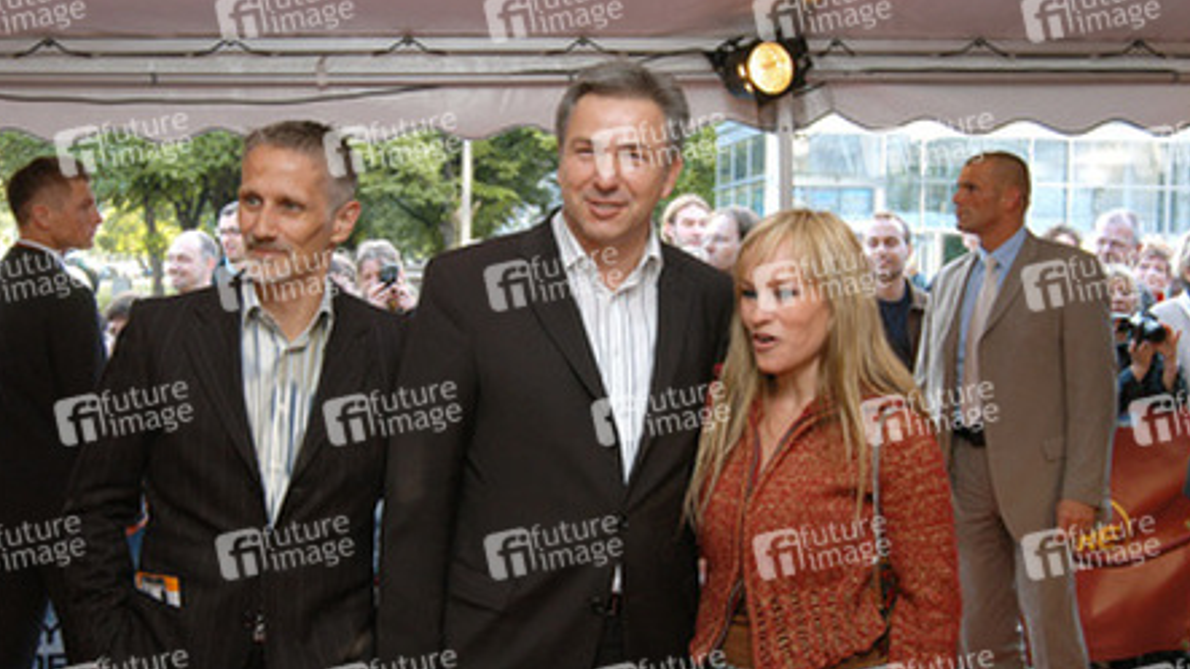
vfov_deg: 24.9
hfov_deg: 42.9
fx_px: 1514
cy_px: 347
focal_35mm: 48
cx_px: 590
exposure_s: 1/60
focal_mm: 30
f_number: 5.6
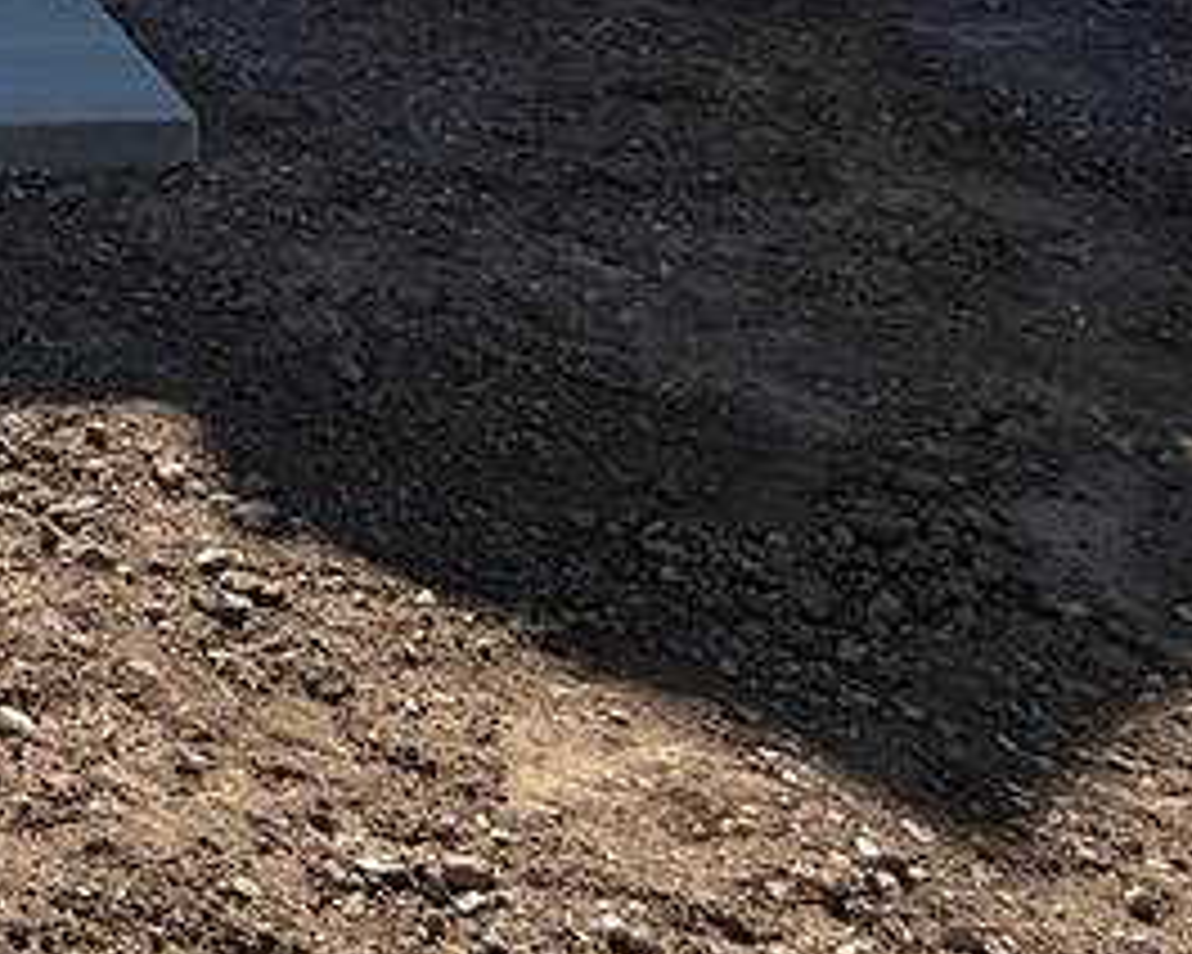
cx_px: -490
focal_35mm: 66
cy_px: -666
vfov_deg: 18.9
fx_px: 2328
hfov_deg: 24.0
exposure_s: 1/1534
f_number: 2.2
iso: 64
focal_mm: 2.22
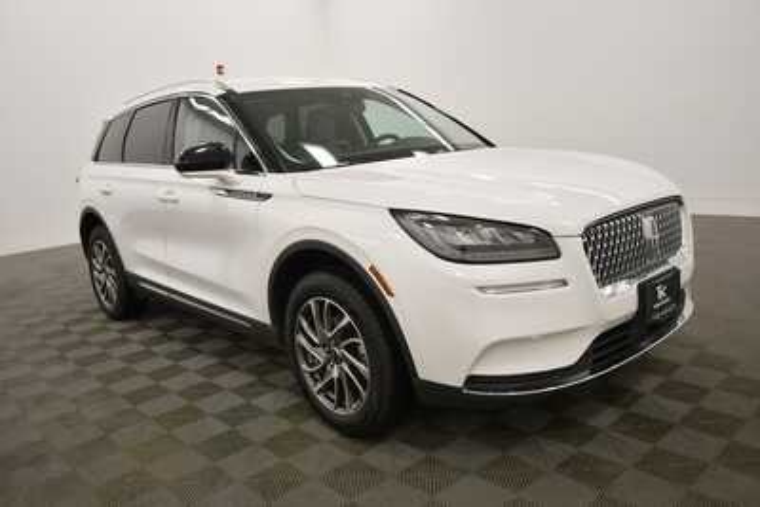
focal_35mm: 28
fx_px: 591
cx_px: 380
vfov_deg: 46.4
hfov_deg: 65.5
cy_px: 254
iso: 800
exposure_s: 1/250
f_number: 5.6
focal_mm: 19
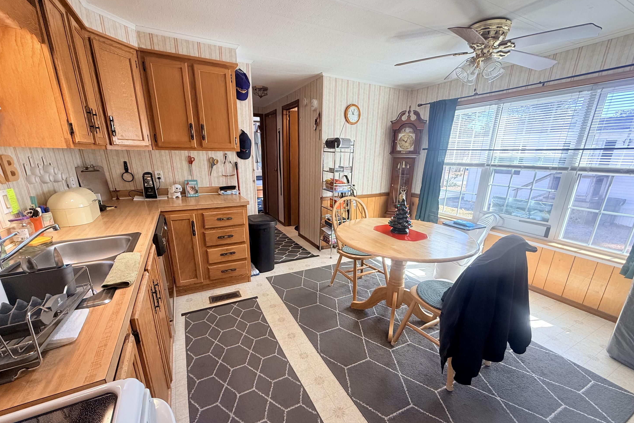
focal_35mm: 15
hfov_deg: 100.4
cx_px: 317
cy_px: 235
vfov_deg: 77.0
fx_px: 264
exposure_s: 1/99
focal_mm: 2.22
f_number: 2.2
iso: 125
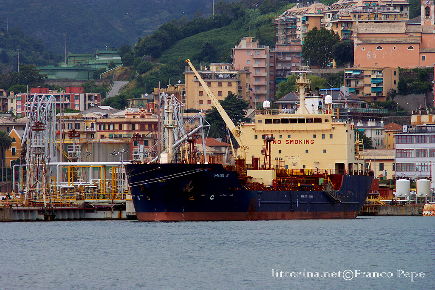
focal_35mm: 315
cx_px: 218
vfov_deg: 4.4
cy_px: 145
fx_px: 3805
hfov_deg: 6.5
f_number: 7.1
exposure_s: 1/400
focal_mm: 210
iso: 200
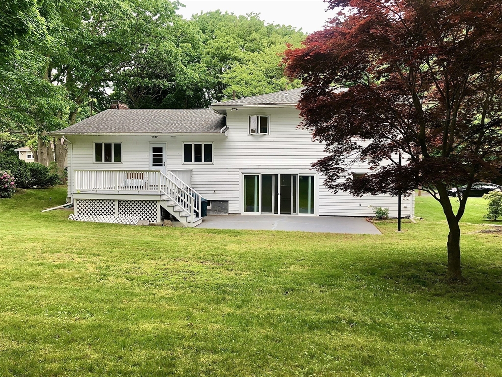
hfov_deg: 63.4
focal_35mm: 28
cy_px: 188
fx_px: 406
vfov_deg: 49.7
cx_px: 251
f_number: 1.8
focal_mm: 3.99
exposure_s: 1/312
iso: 20
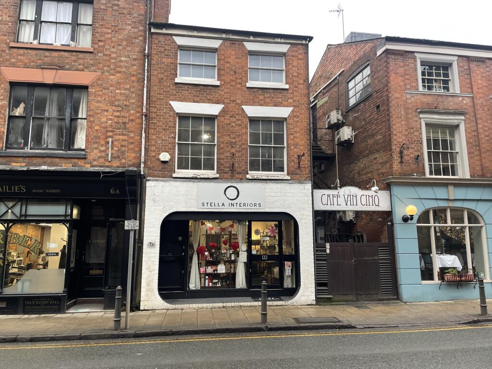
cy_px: 184
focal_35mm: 26
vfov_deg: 53.1
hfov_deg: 67.3
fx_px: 370
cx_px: 246
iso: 50
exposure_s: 1/121
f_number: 1.6
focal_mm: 4.2
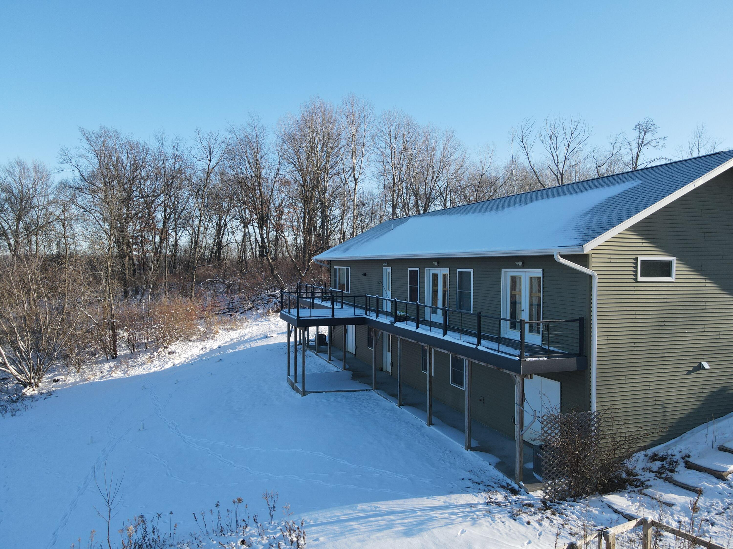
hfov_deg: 71.6
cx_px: 366
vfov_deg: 56.8
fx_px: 508
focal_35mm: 24
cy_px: 274
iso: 100
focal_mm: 4.5
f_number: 2.8
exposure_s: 1/400
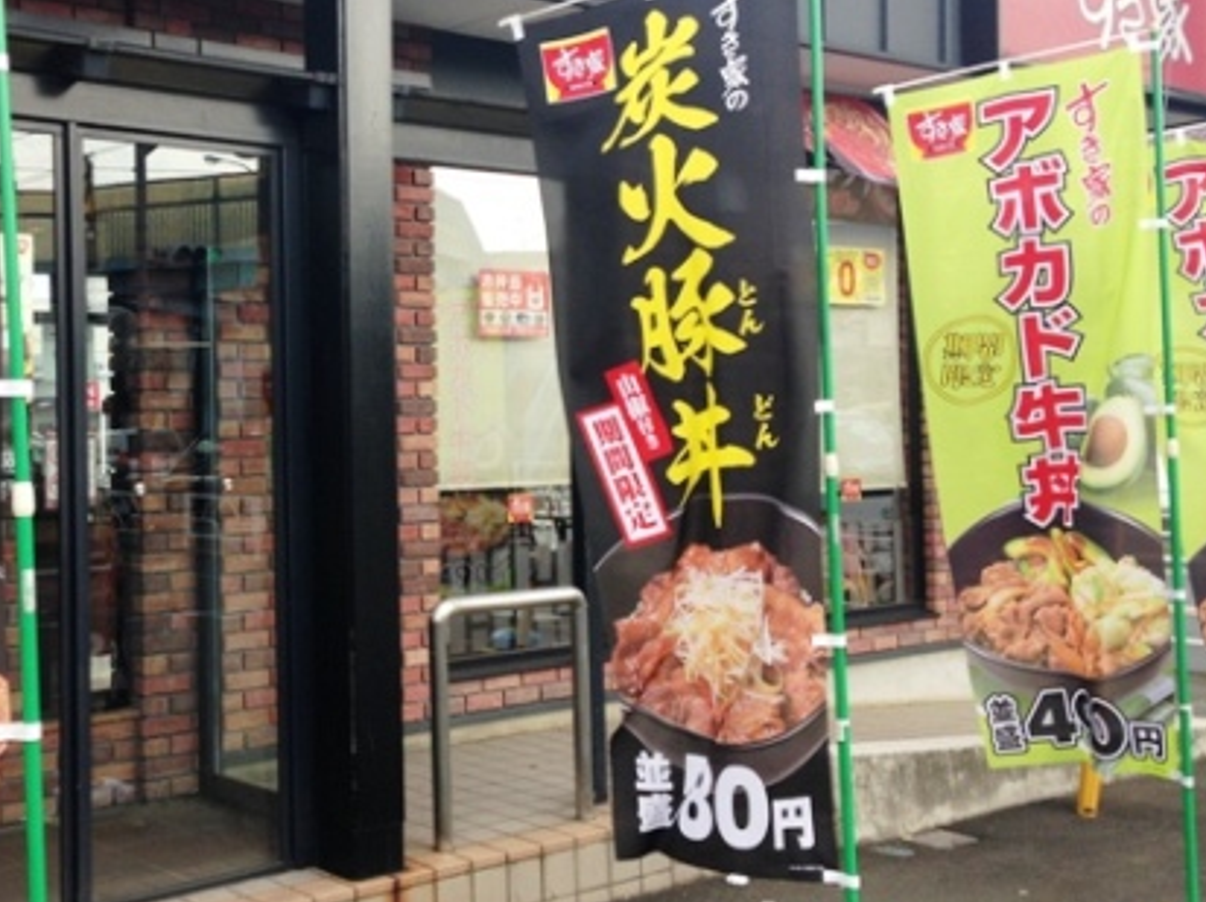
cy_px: 391
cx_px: 374
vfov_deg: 30.2
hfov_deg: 39.1
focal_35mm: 48
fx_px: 1671
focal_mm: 4.12
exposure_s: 1/414
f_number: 2.4
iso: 50
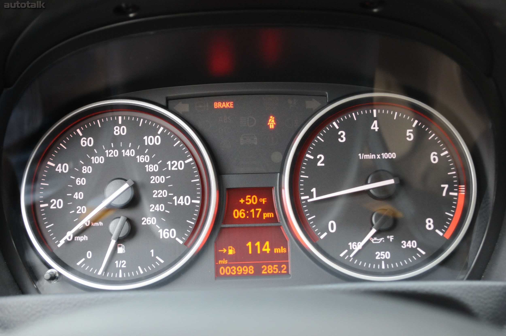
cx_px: 253
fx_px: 758
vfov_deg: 25.0
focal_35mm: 54
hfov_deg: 36.9
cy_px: 168
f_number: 5
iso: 1000
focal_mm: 36
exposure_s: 1/30
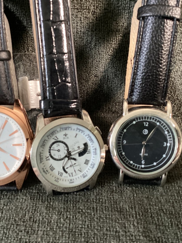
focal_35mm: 42
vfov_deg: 44.8
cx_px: 70
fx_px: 294
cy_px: 122
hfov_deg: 34.2
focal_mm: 3.3
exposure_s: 1/30
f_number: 2.4
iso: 320
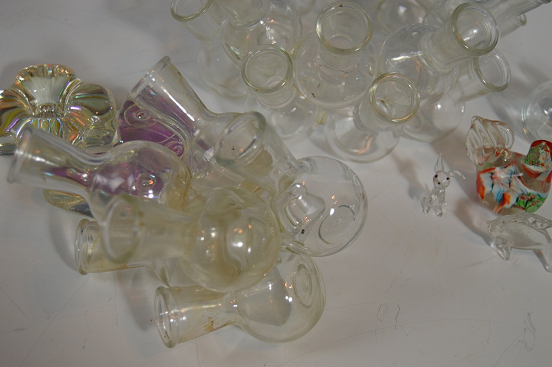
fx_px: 781
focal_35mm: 51
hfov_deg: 38.9
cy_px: 184
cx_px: 276
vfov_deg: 26.4
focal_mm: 34
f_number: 4.5
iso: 400
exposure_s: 1/60
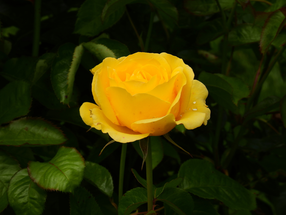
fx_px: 1528
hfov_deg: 10.7
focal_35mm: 185
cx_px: 143
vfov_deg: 8.0
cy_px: 108
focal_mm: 33
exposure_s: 1/1000
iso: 100
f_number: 5
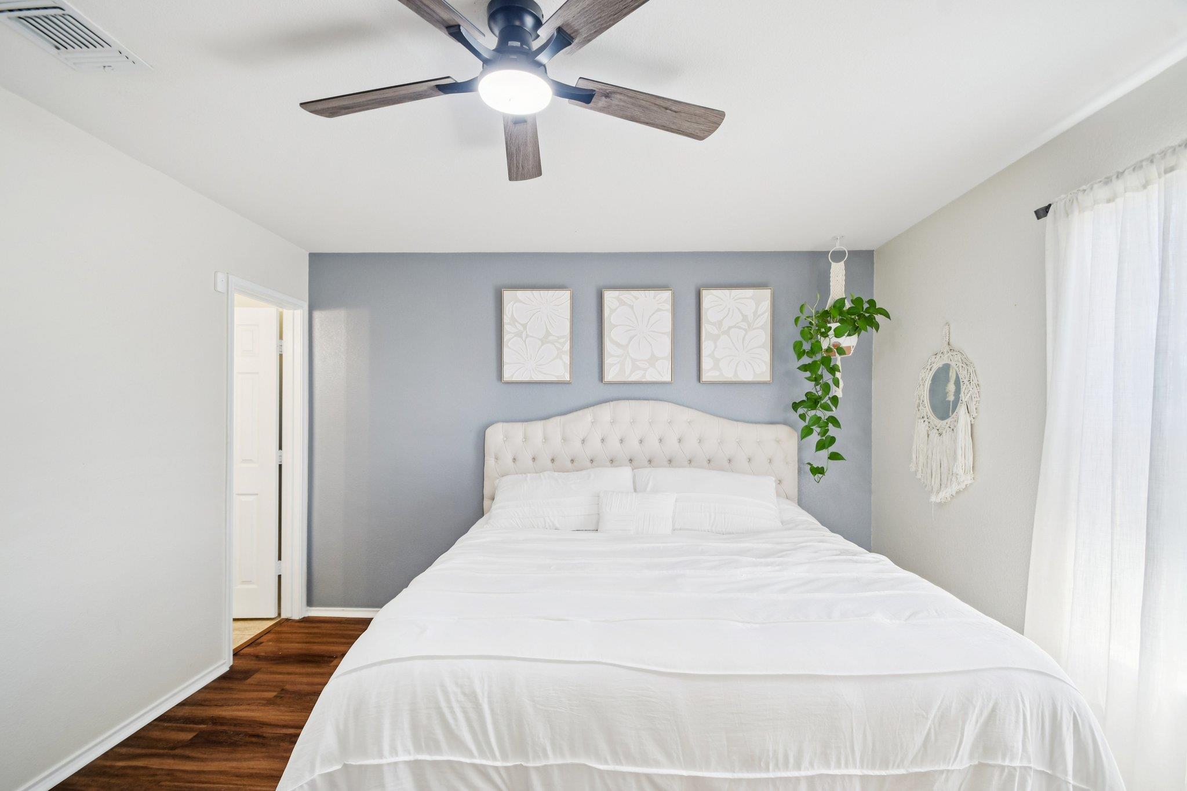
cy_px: 396
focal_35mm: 15
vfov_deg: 77.3
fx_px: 495
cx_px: 594
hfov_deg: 100.4
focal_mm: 10
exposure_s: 1/15
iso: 400
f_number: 8
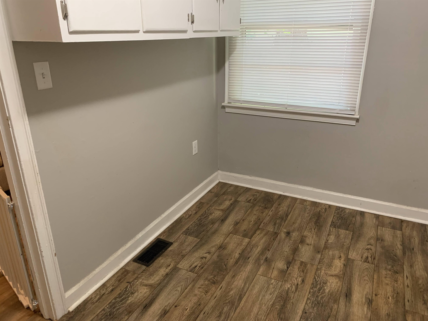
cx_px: 214
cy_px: 160
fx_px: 321
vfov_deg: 53.1
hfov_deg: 67.3
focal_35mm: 26
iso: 320
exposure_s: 1/60
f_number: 1.8
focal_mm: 4.25
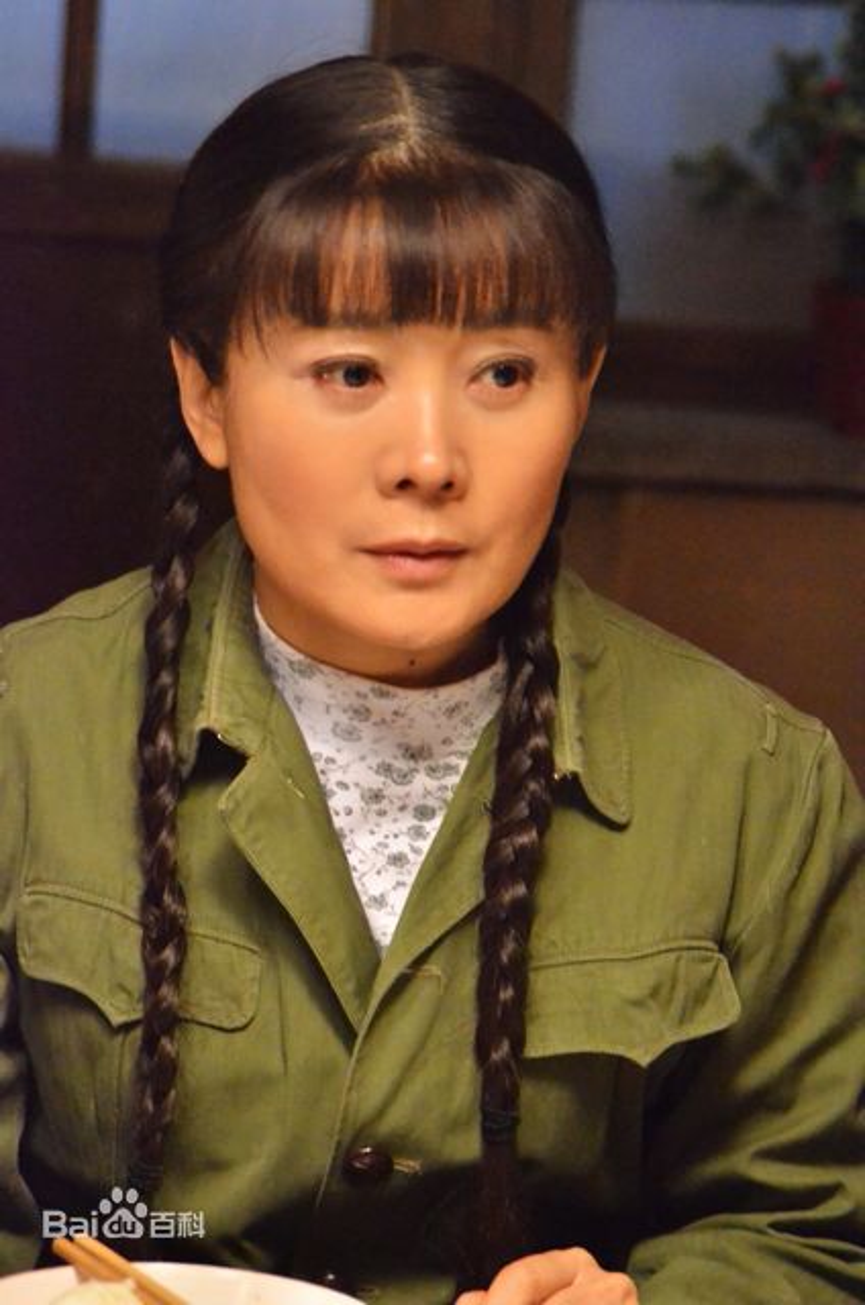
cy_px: 652
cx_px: 432
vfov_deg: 13.1
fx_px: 5701
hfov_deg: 8.7
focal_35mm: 158
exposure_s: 1/125
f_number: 5
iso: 6400
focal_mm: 105
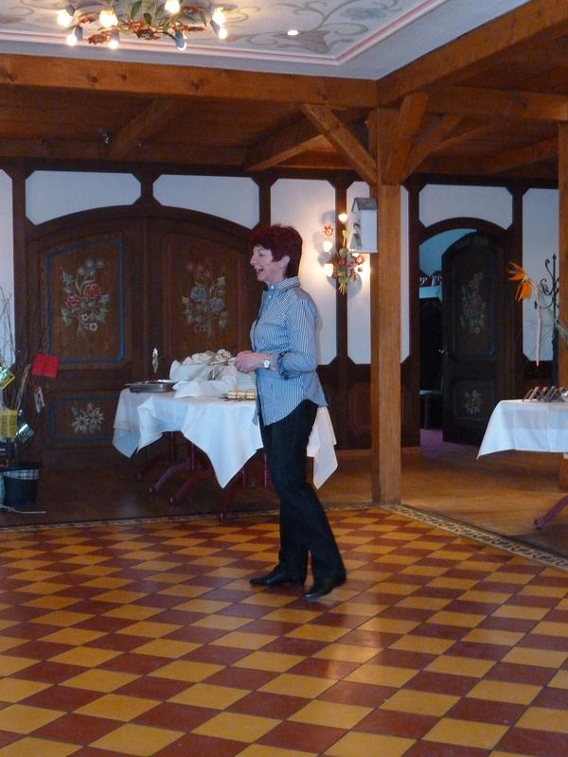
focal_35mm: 52
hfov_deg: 28.0
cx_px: 284
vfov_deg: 36.8
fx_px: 1138
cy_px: 378
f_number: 3.8
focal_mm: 8.5
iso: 800
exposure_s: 1/30
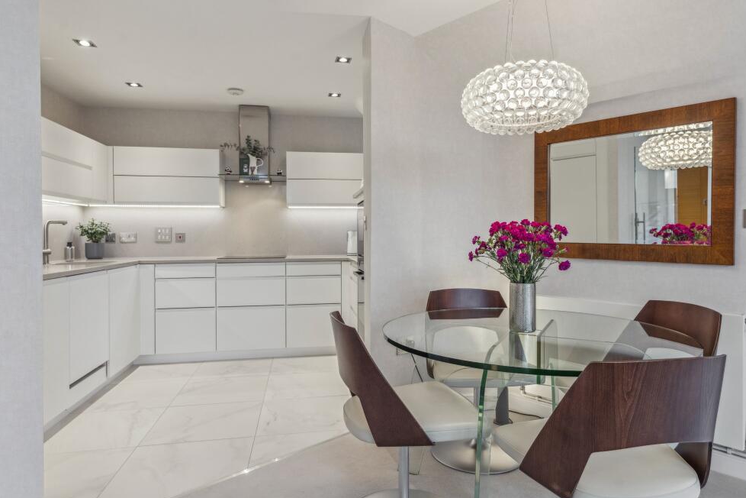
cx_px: 390
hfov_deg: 78.5
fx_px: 456
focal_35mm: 22
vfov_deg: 57.2
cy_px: 248
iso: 800
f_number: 6.3
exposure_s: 1/40
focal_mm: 21
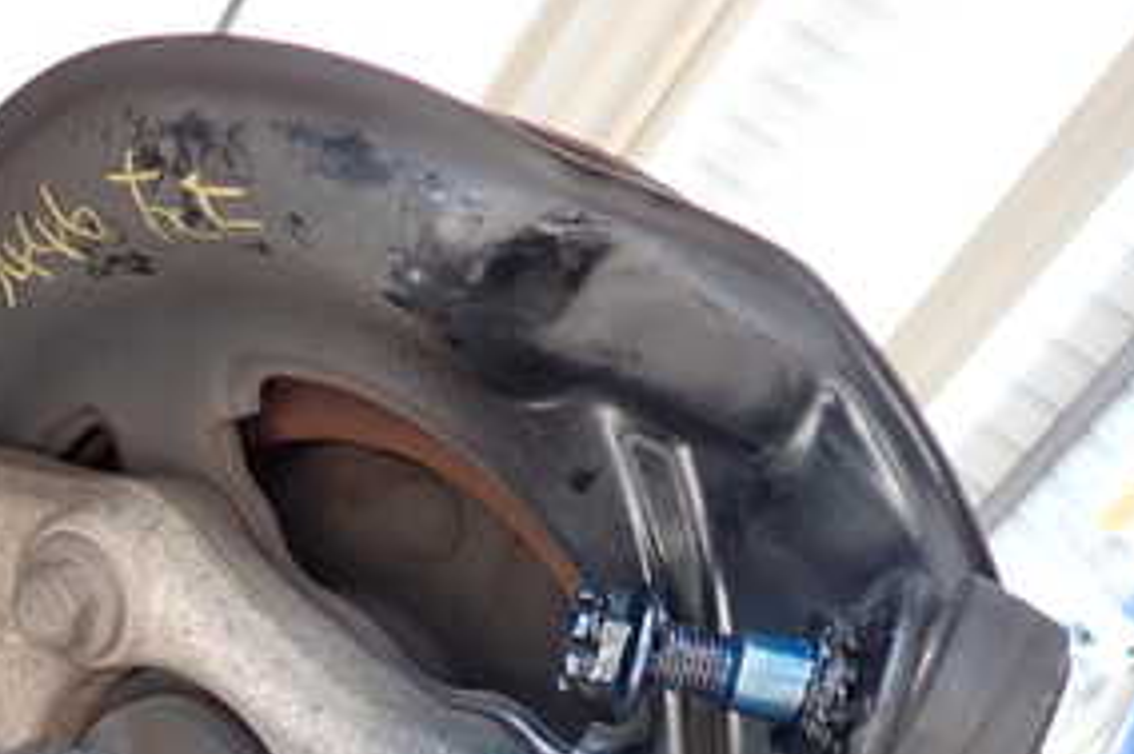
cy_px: 758
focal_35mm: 55
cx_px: 84
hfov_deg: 34.0
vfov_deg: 23.5
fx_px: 1731
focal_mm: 4.5
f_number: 2
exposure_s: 1/60
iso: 200
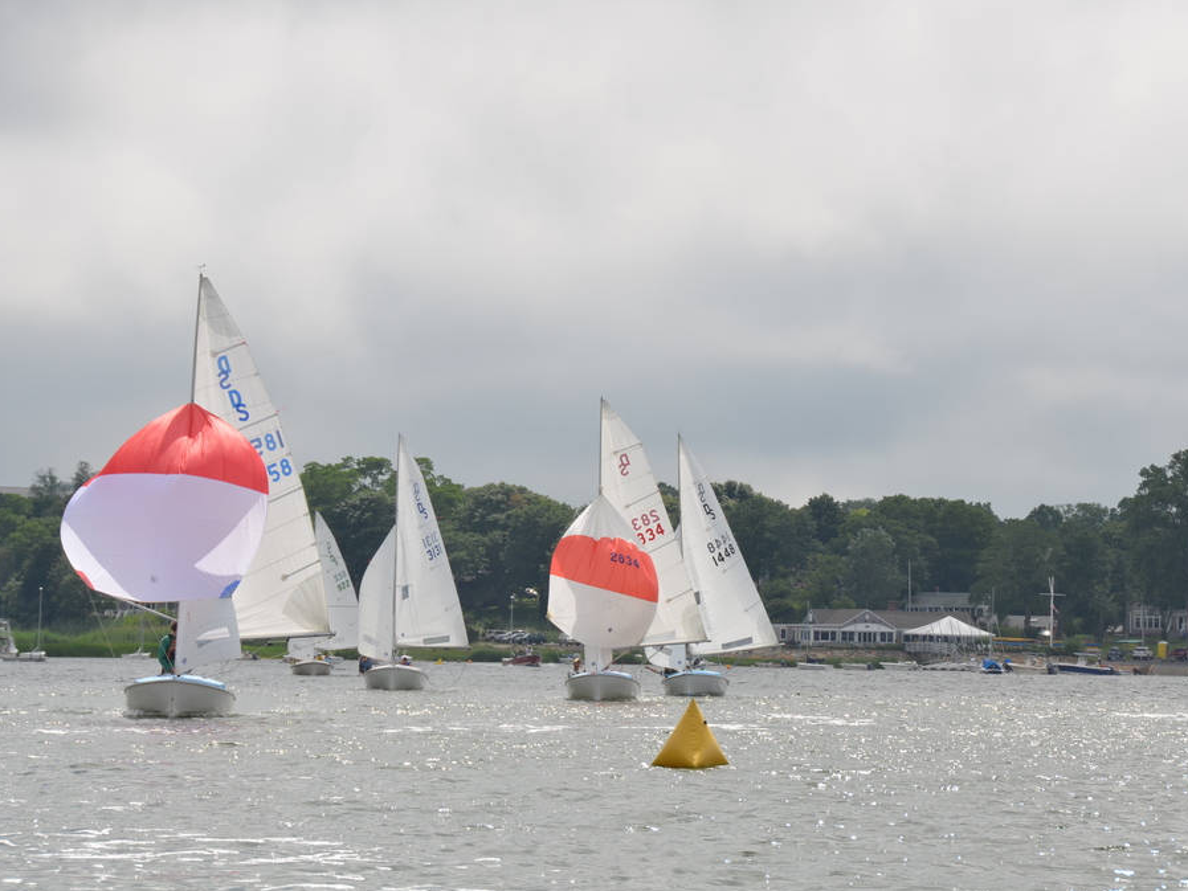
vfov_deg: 8.1
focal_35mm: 184
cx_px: 664
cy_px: 446
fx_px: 6316
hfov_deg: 10.7
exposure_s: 1/320
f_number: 9
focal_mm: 112
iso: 100
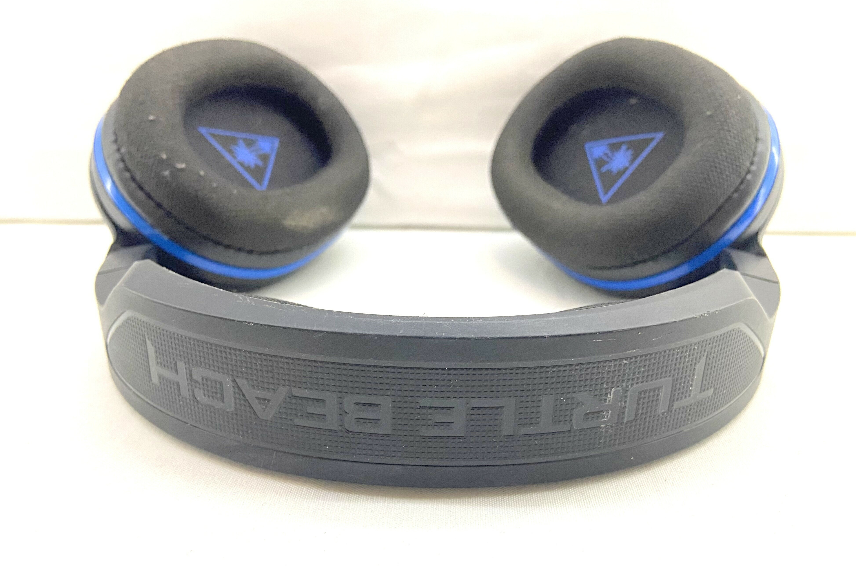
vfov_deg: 46.4
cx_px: 422
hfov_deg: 65.5
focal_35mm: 28
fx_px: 666
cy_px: 305
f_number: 1.8
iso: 160
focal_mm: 4.25
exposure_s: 1/50
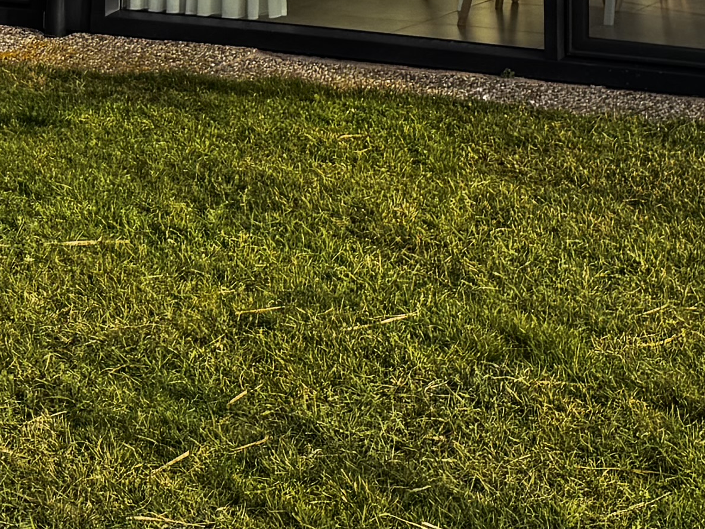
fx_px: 2362
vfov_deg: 11.2
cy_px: -641
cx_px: 385
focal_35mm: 116
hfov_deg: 17.0
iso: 80
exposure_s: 1/2415
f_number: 1.78
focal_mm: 6.76
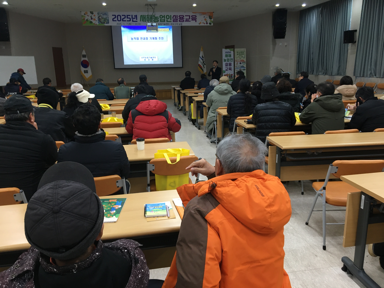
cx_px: 192
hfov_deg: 61.7
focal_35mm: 29
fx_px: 322
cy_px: 144
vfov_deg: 48.2
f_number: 2.2
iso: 100
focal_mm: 4.15
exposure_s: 1/30
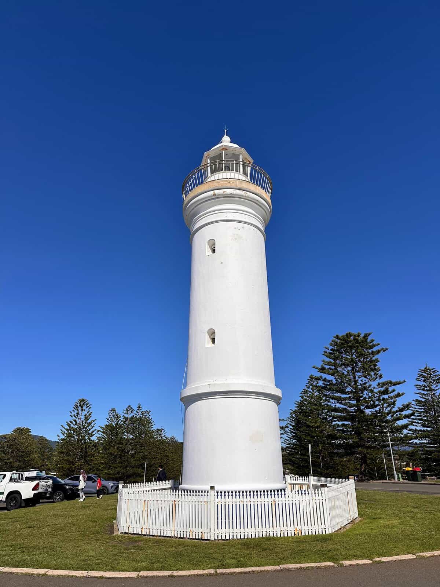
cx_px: 220
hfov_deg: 56.8
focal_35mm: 24
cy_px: 294
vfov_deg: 71.6
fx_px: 407
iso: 80
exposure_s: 1/12048
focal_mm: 6.86
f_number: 1.78
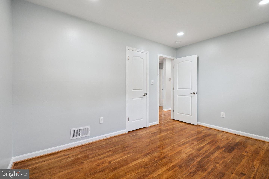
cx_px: 134
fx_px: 112
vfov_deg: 77.3
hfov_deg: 100.4
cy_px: 90
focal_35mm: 15
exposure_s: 1/50
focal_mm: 10
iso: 400
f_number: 5.6
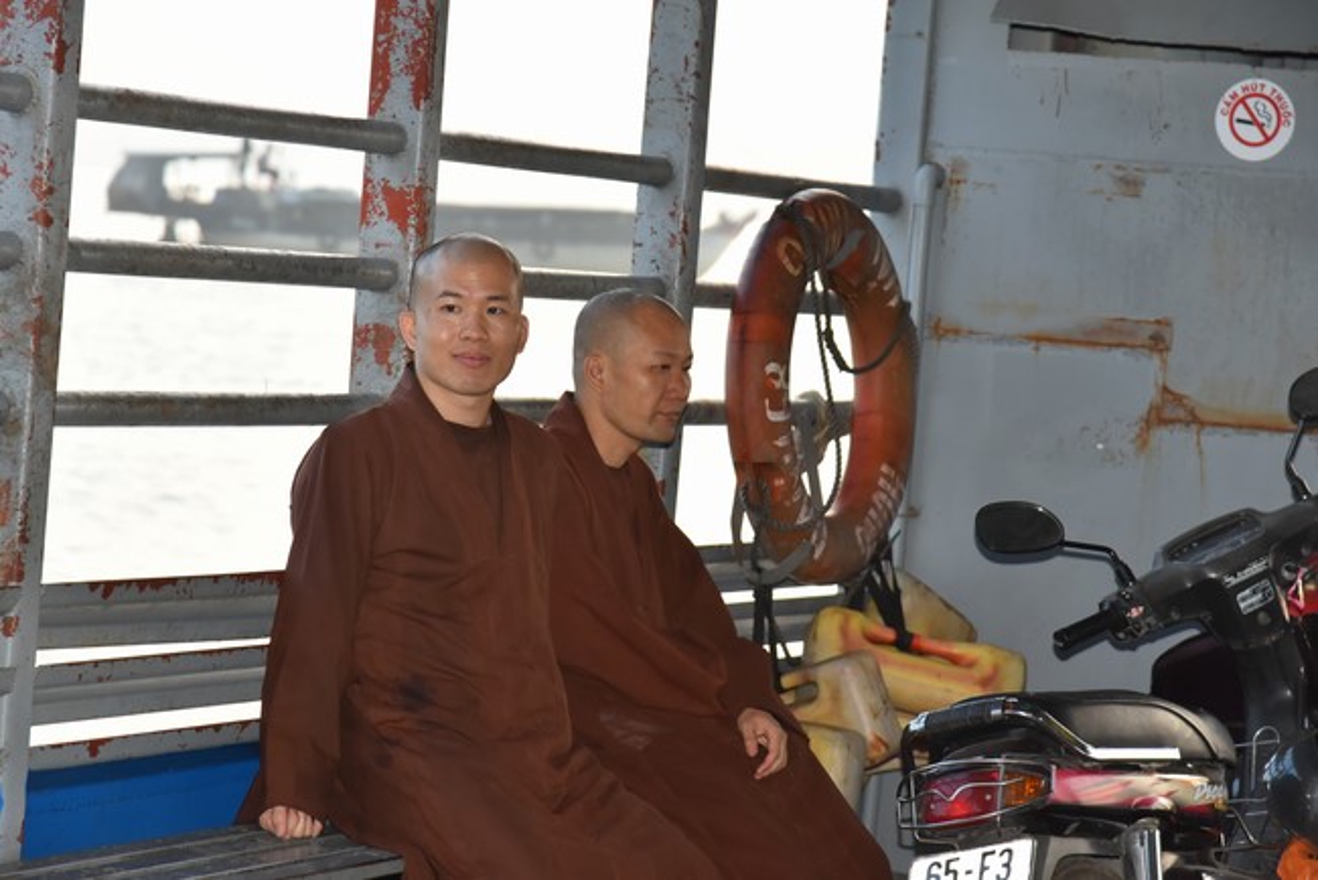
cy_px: 440
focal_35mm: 120
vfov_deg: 11.4
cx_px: 659
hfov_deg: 17.1
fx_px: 4395
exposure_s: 1/160
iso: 1600
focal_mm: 120
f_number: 5.6
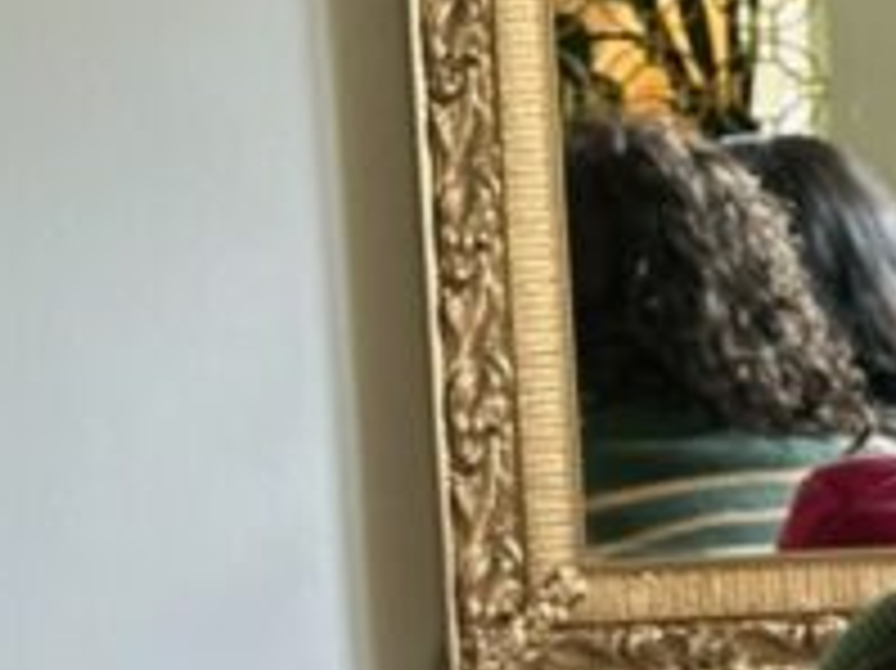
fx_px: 6389
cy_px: 886
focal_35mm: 247
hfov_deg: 7.5
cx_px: 2206
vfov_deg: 6.0
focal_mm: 6.86
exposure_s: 1/60
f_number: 1.78
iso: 125
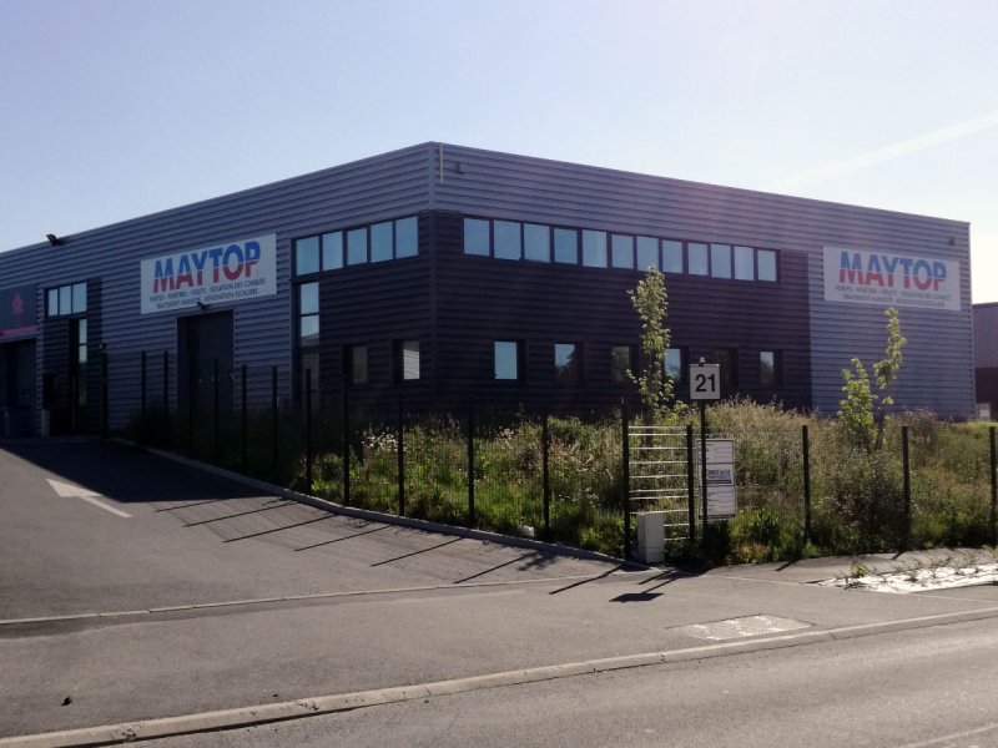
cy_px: 374
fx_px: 1124
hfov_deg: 47.9
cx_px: 499
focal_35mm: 39
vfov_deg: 36.8
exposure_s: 1/2188
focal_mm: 3.8
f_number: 2
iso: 50
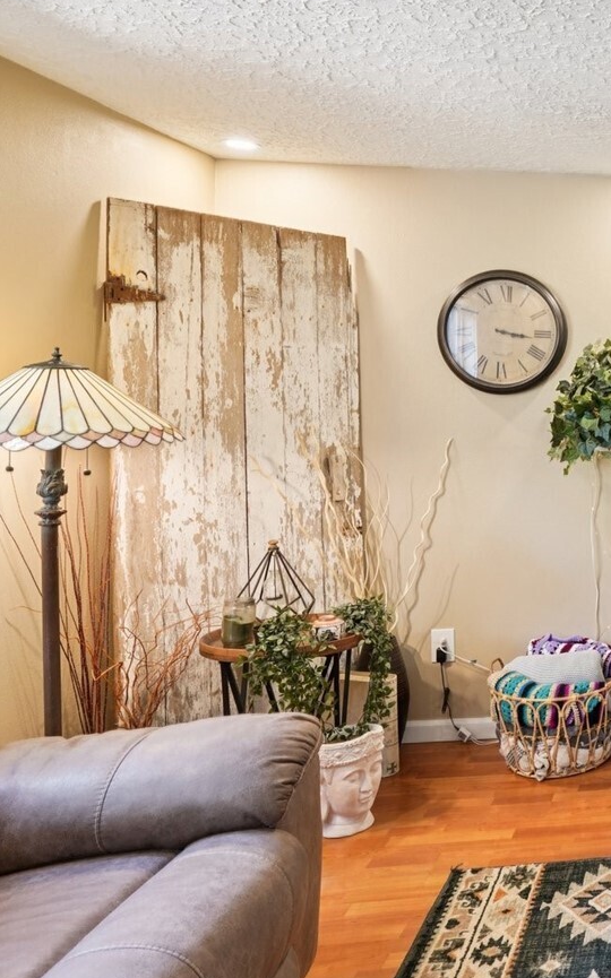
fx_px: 853
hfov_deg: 28.2
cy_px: 394
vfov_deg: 59.2
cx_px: 885
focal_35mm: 32
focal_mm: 16
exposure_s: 1/4
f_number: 8
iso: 400
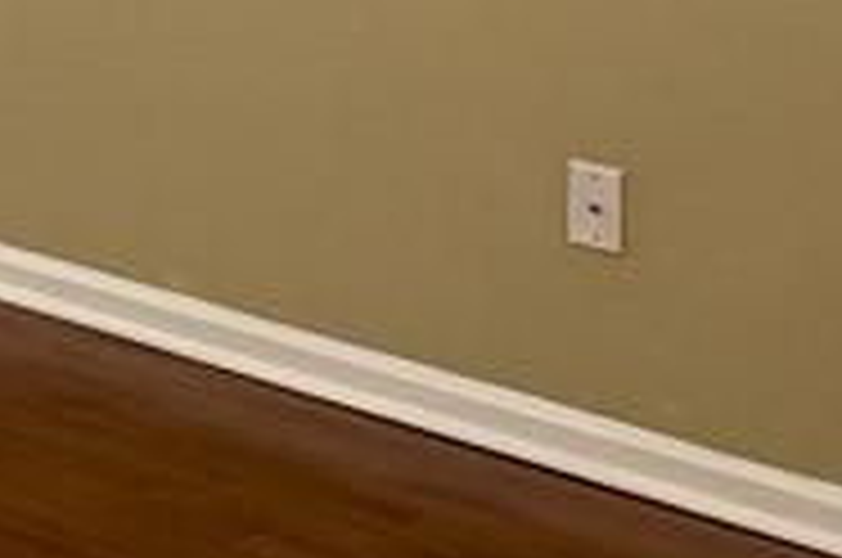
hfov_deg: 11.5
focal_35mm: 137
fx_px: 3199
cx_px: -1378
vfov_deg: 9.0
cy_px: -796
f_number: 1.78
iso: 100
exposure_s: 1/124
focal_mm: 6.76
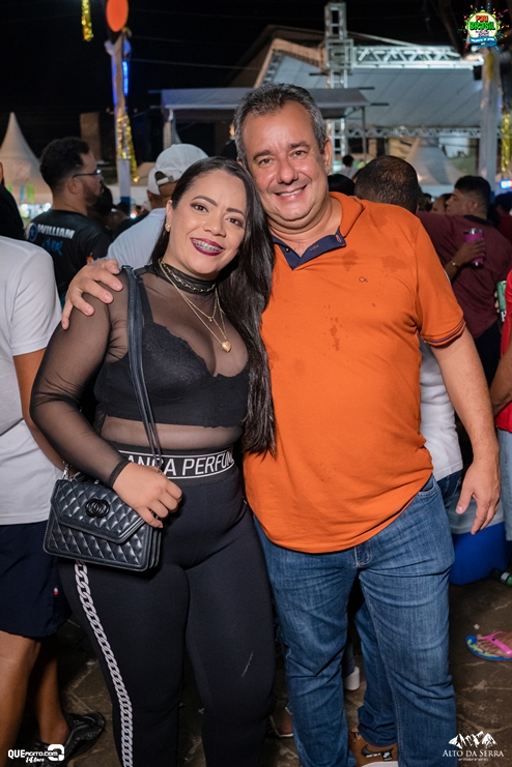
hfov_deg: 36.9
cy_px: 384
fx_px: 768
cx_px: 256
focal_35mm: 36
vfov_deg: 53.1
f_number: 3.2
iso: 2500
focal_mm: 24
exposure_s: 1/200
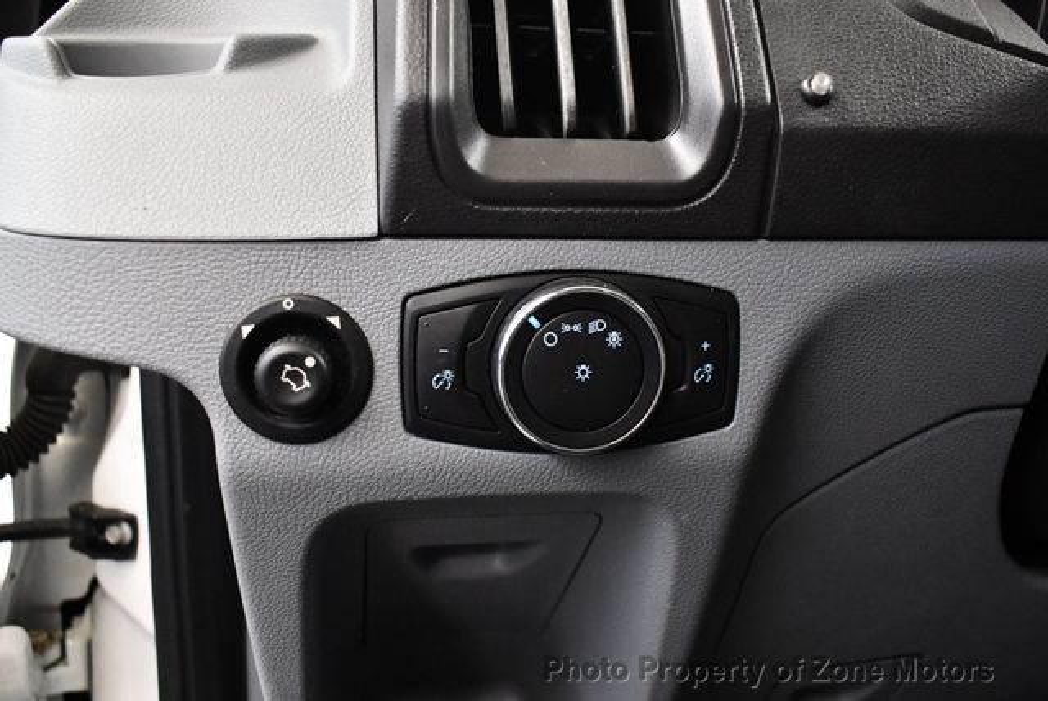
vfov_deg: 36.9
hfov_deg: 53.1
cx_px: 524
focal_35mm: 36
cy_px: 350
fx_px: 1049
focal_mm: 18
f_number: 3.5
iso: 3200
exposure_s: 1/80
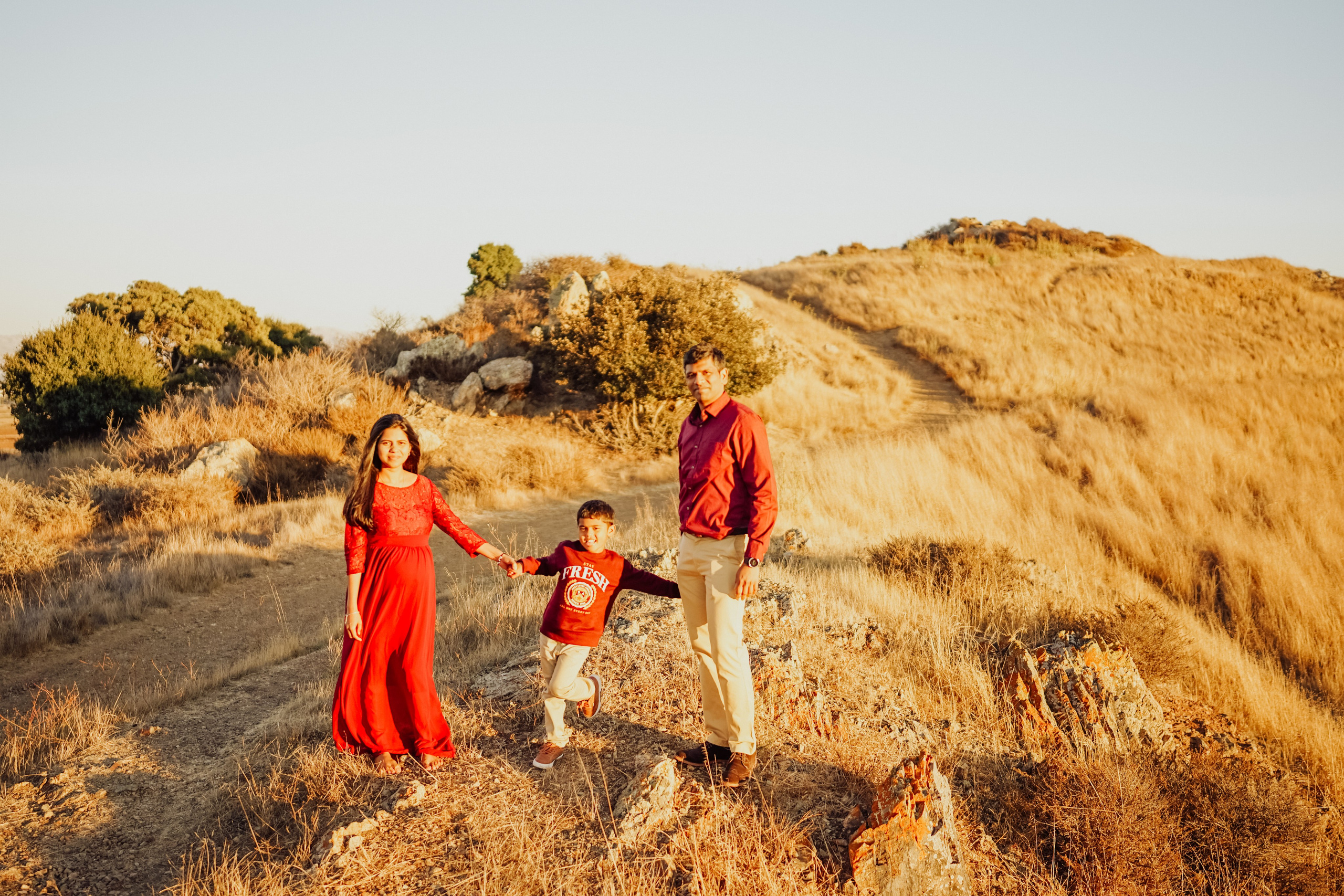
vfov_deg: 37.9
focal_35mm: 35
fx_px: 1307
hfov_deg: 54.4
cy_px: 448
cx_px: 672
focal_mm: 35
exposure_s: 1/1600
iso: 100
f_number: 1.4
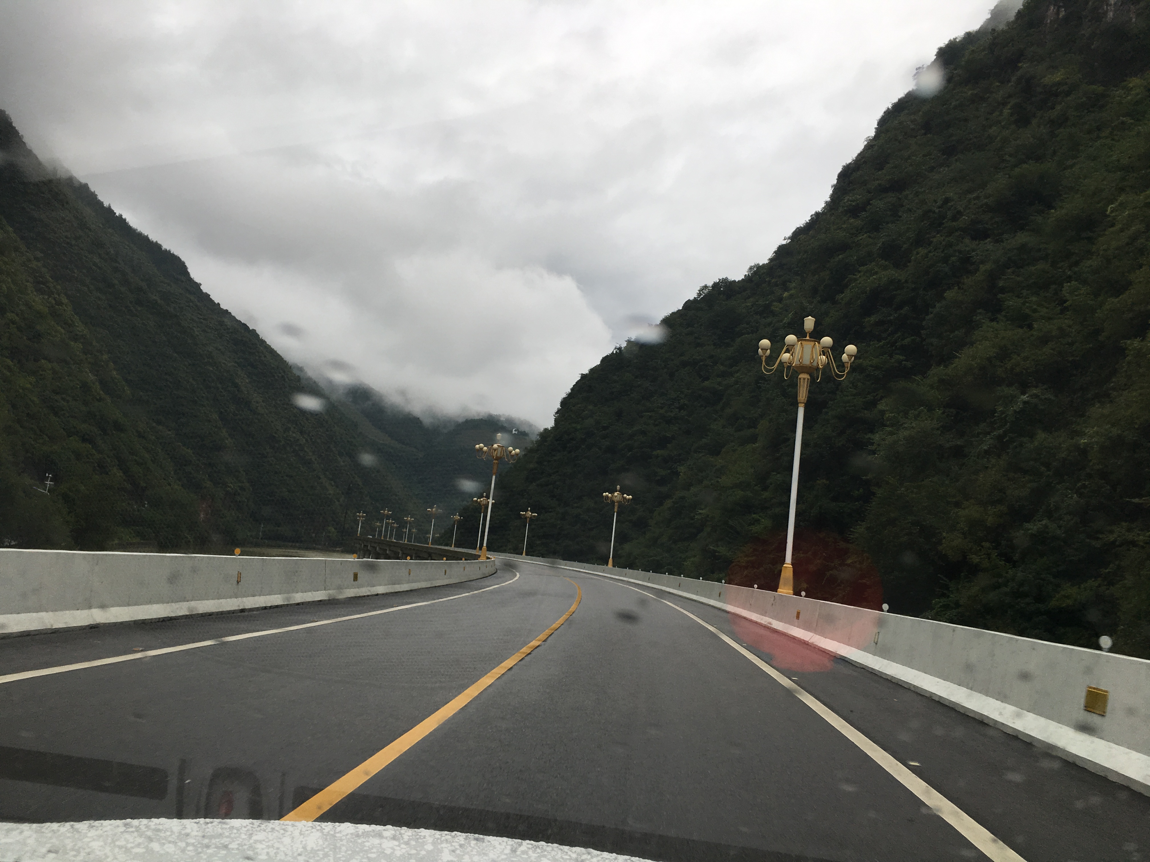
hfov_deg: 61.7
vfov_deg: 48.2
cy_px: 431
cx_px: 575
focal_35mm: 29
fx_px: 963
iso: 25
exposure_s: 1/259
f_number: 2.2
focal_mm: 4.15
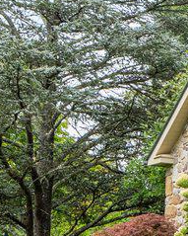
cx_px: 634
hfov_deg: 8.0
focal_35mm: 153
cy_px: 124
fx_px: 1065
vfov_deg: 12.6
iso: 320
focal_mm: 19
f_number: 7.1
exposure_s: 1/200
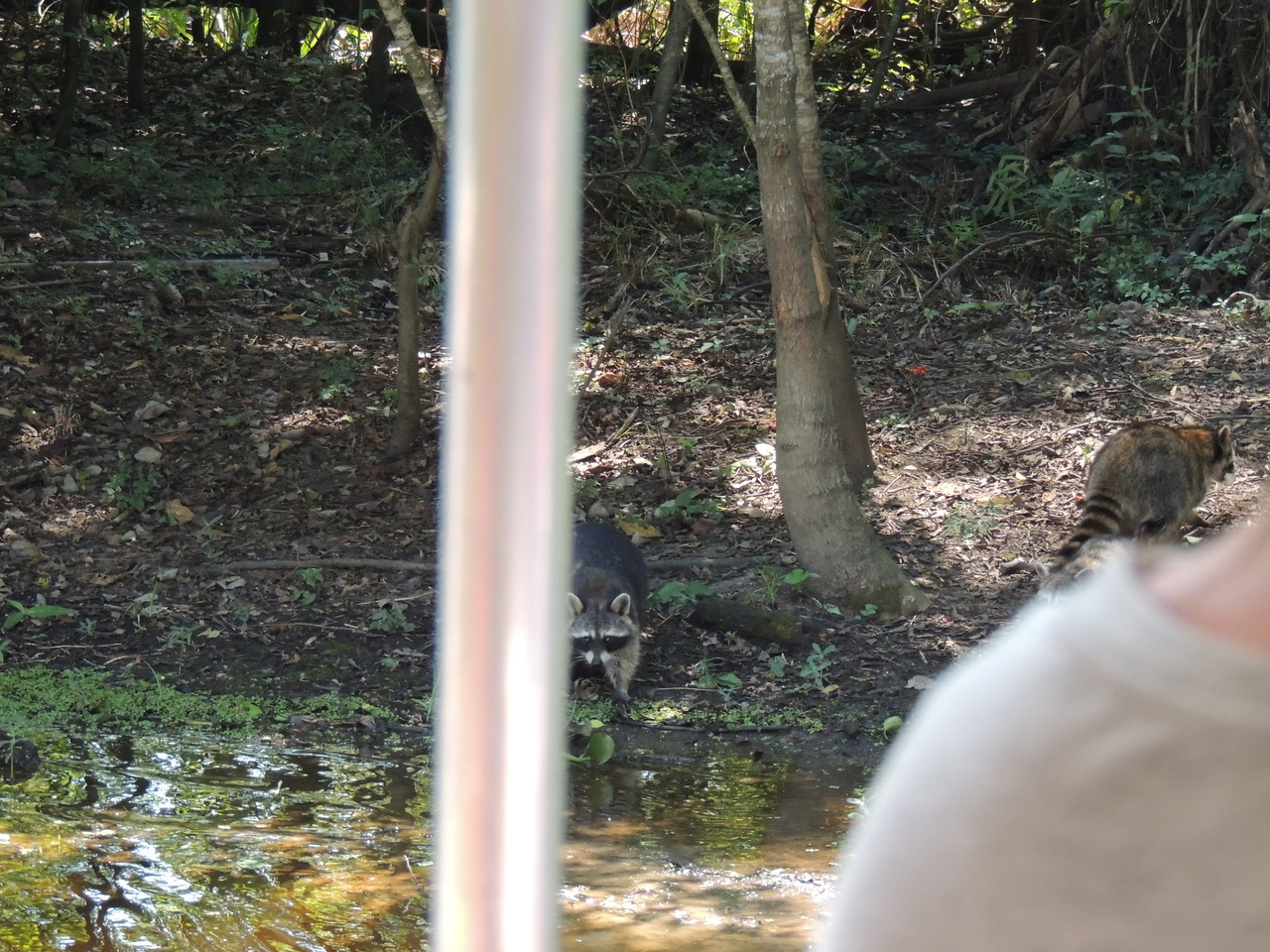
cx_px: 635
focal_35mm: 170
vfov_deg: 8.7
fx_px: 6237
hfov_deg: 11.6
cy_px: 476
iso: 720
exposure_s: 1/250
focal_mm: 30.3
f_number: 4.5
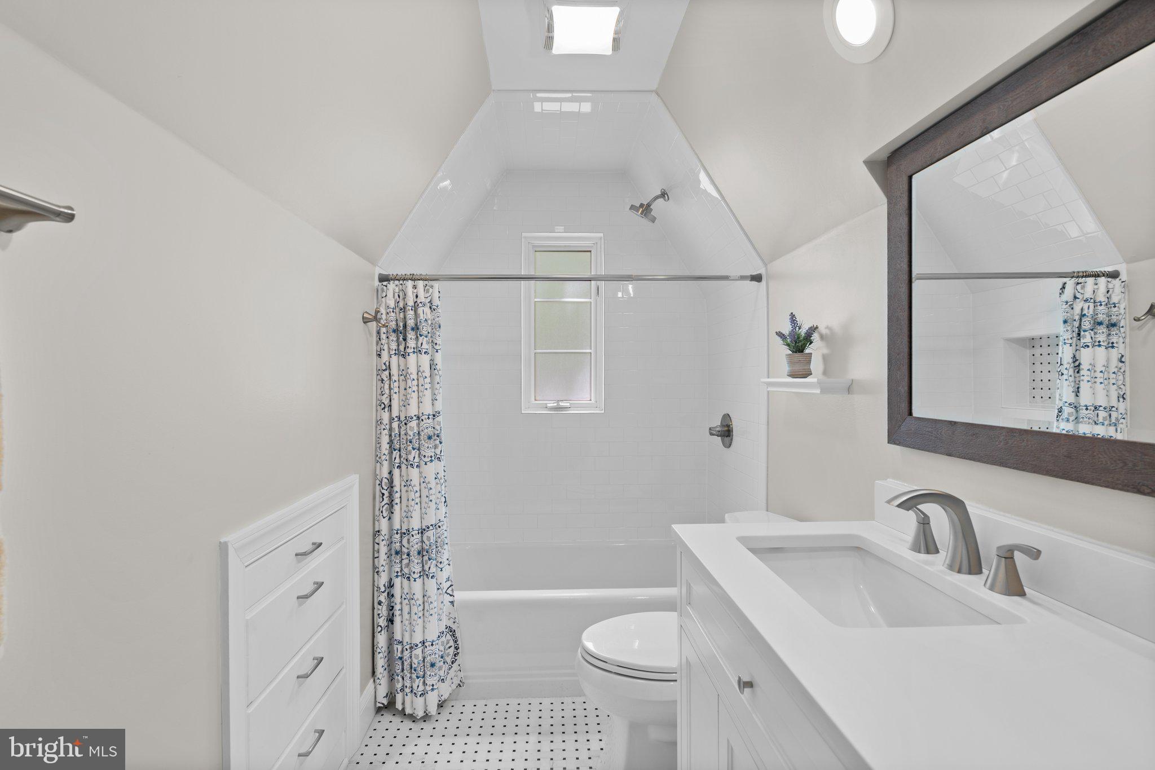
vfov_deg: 73.7
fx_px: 513
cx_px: 578
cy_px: 385
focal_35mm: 16
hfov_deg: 96.7
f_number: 8
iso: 100
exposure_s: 1/2
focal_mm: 16
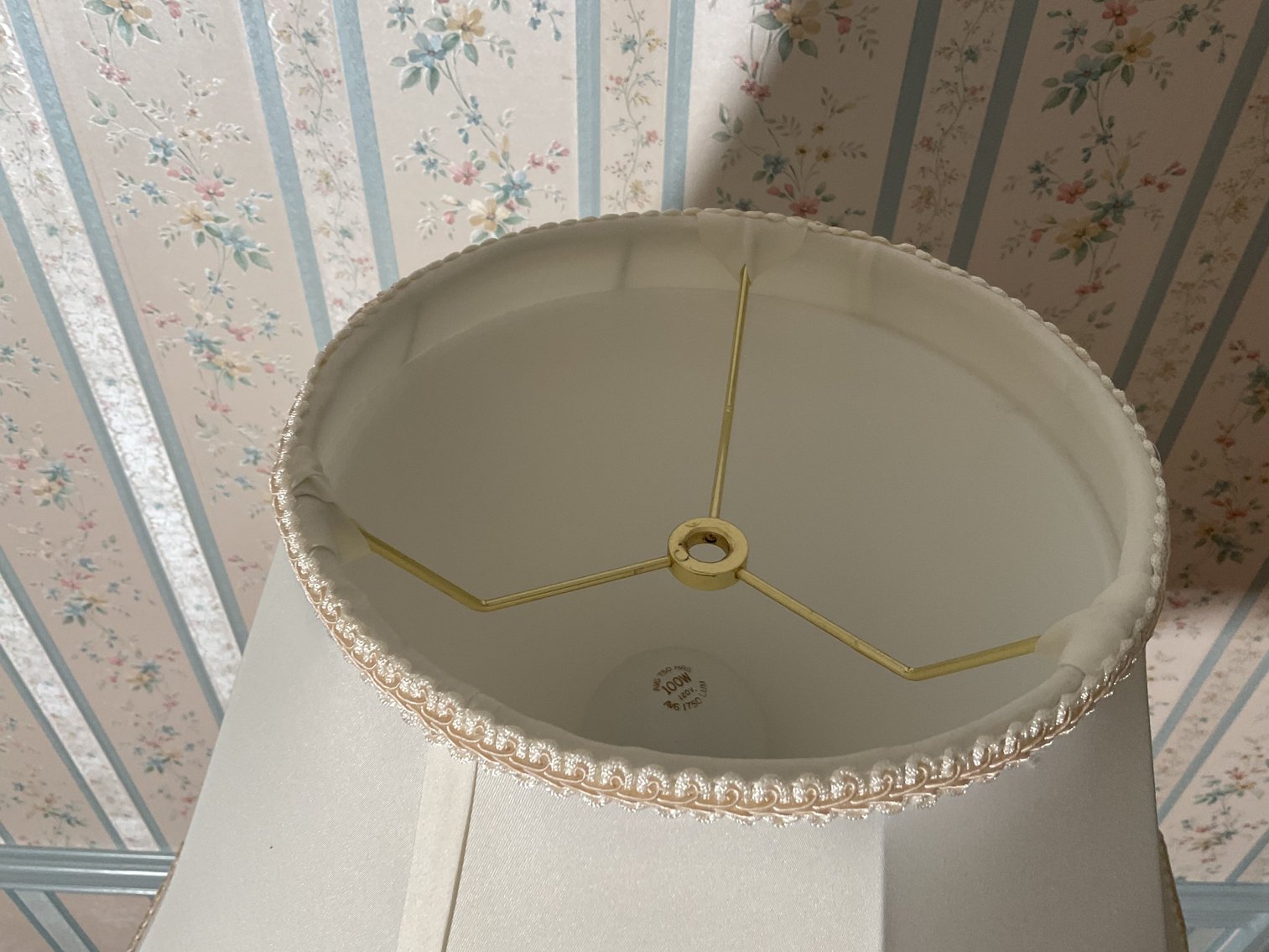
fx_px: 1063
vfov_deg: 48.2
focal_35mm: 29
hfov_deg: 61.7
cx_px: 634
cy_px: 476
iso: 40
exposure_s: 1/50
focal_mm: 3
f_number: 1.8
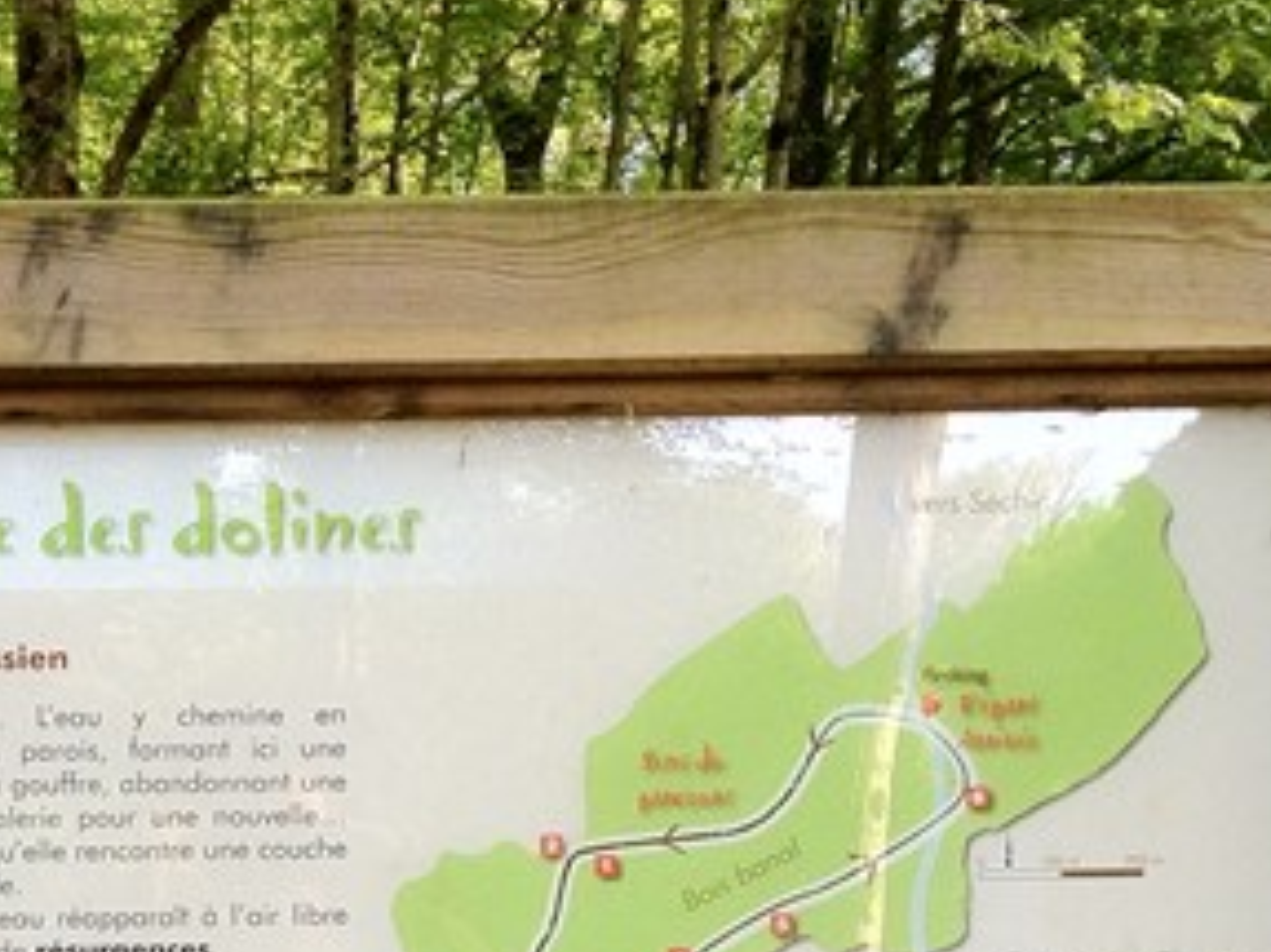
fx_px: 2863
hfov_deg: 24.7
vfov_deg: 18.3
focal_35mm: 78
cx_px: 279
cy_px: 1018
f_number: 2.4
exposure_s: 1/120
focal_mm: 4.28
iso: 100
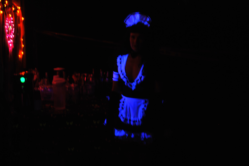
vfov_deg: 22.7
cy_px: 83
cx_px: 124
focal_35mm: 60
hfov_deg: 33.4
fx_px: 415
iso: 200
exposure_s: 1/1.3
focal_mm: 40
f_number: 5.3
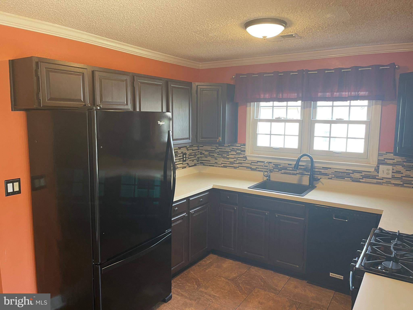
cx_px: 206
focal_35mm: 25
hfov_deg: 69.4
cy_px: 155
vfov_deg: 54.9
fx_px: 298
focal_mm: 5.1
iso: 100
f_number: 1.6
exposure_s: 1/60
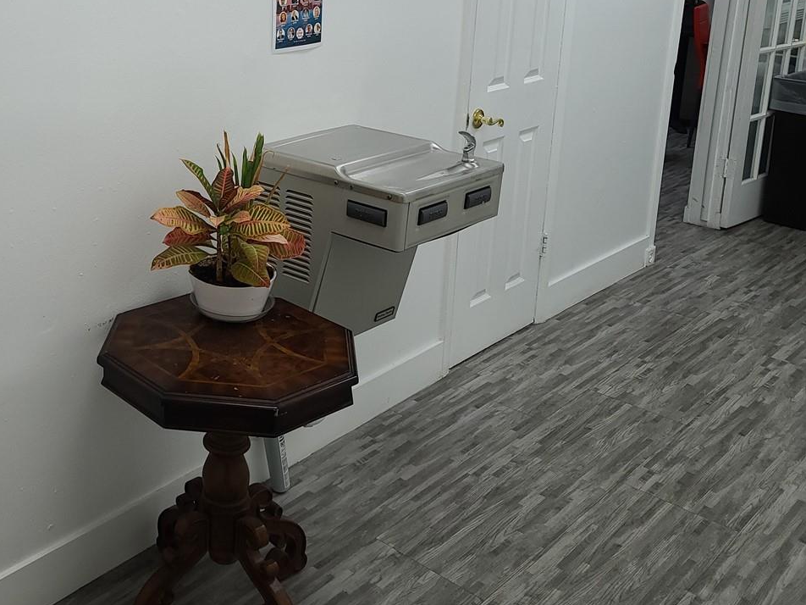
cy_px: 133
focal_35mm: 42
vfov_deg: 33.5
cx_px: 172
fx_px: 978
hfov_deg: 42.9
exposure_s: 1/60
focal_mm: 7
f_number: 1.8
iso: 50
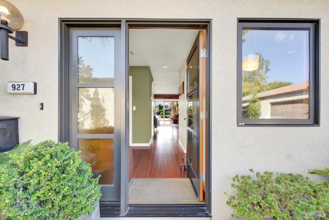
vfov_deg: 81.3
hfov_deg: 104.2
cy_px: 110
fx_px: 128
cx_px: 164
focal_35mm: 14
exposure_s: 1/5
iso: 100
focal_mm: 14
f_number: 14
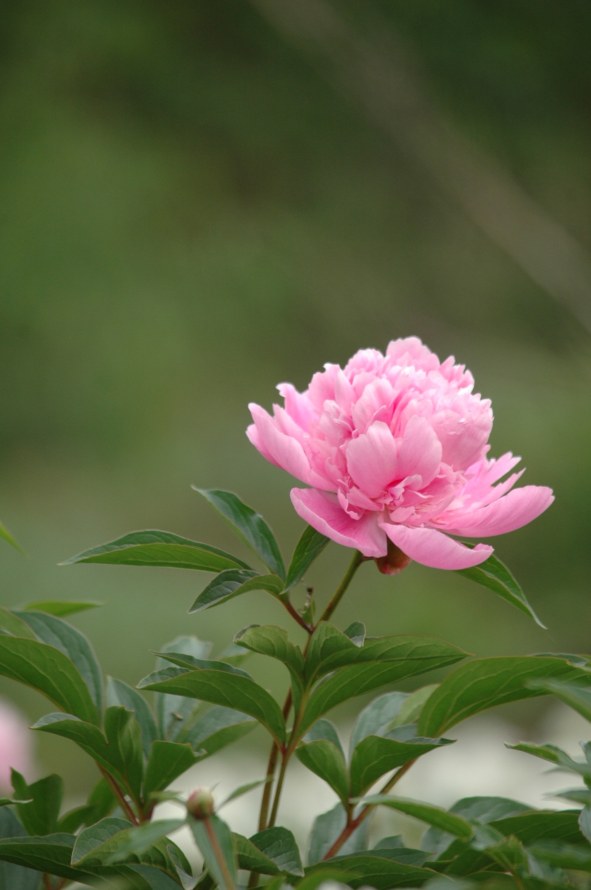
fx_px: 7779
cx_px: 296
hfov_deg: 4.4
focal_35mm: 315
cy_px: 445
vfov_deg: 6.5
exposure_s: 1/640
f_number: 5.3
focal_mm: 210
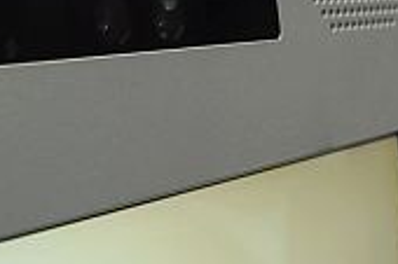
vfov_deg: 12.6
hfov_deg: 18.5
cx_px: 581
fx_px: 1093
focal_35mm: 99
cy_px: -215
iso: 640
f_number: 2.8
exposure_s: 1/80
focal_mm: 14
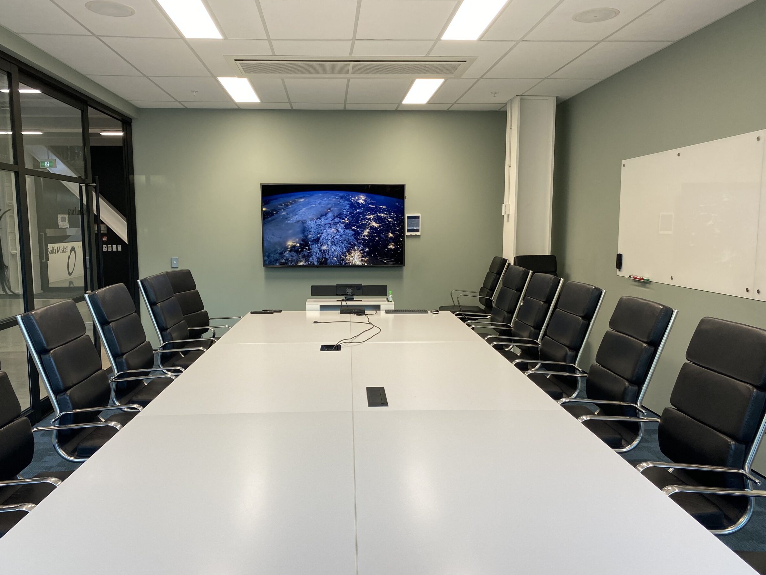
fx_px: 620
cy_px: 301
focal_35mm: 28
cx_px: 362
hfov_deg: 63.4
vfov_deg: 49.7
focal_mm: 4.25
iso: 64
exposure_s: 1/100
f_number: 1.8
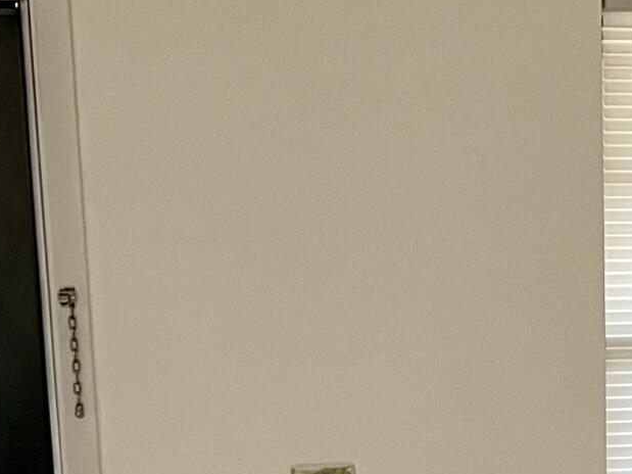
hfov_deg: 15.3
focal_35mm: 126
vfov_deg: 10.9
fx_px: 2300
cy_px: 895
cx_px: 650
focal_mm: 5.7
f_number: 1.5
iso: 160
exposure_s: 1/60
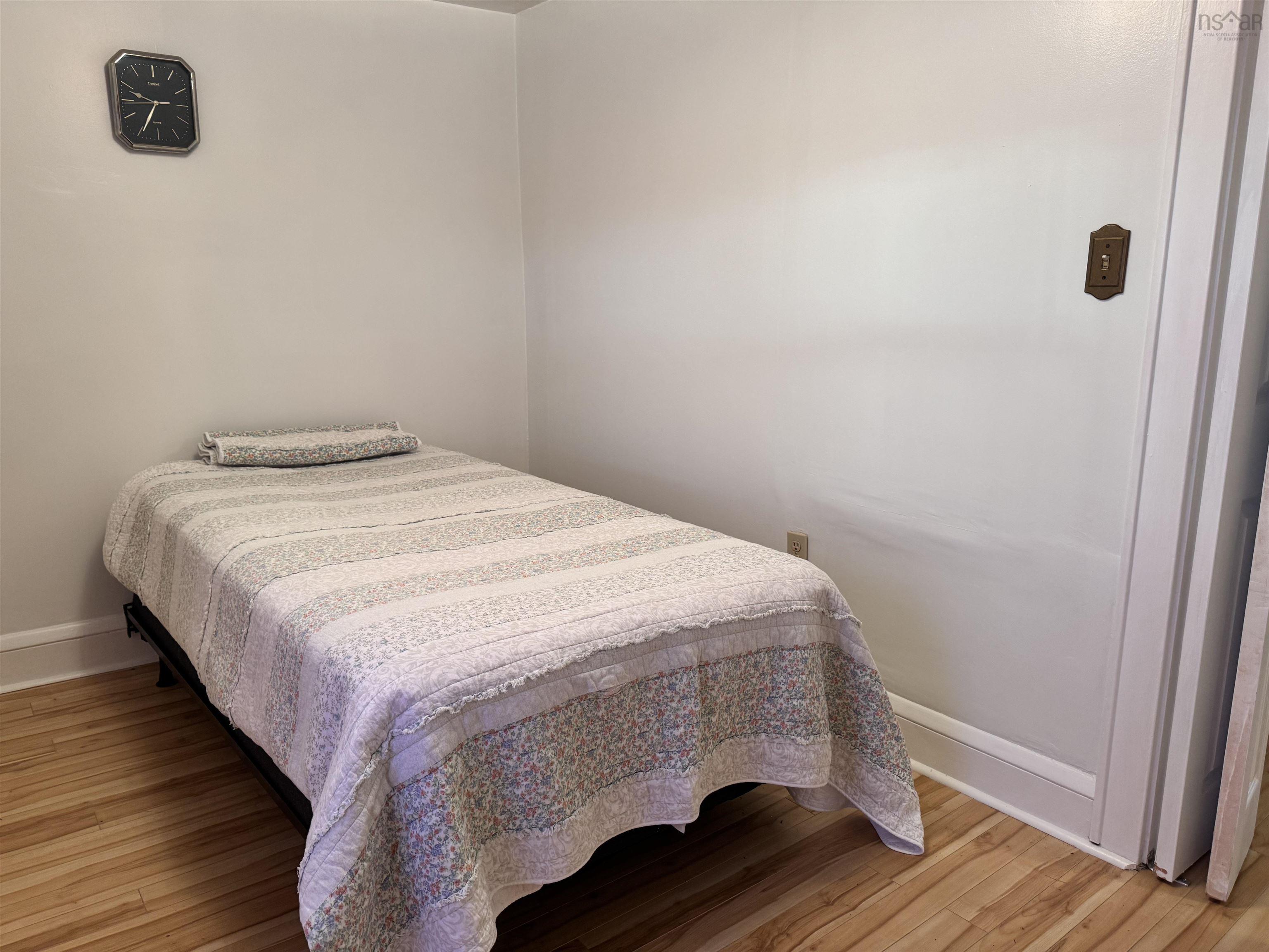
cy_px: 476
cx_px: 634
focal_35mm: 24
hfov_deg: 71.6
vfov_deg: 56.8
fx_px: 880
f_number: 1.78
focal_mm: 6.76
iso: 160
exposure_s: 1/60
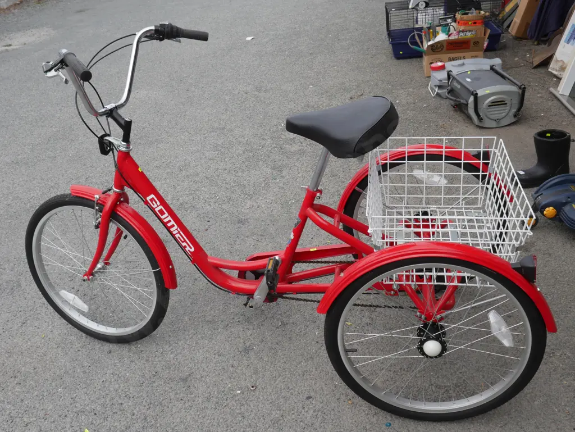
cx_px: 288
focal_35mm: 38
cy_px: 216
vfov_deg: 37.8
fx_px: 632
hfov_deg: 49.0
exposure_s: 1/250
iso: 200
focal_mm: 19
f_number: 7.1
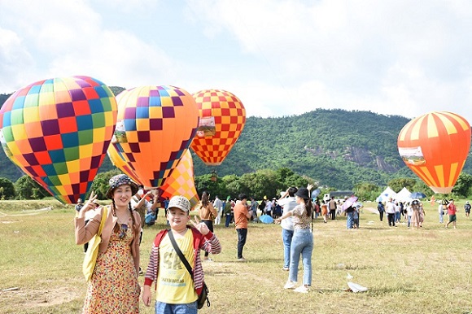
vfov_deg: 34.2
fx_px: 511
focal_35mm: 39
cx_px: 236
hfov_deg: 49.6
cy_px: 157
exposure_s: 1/250
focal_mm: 26
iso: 250
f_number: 8
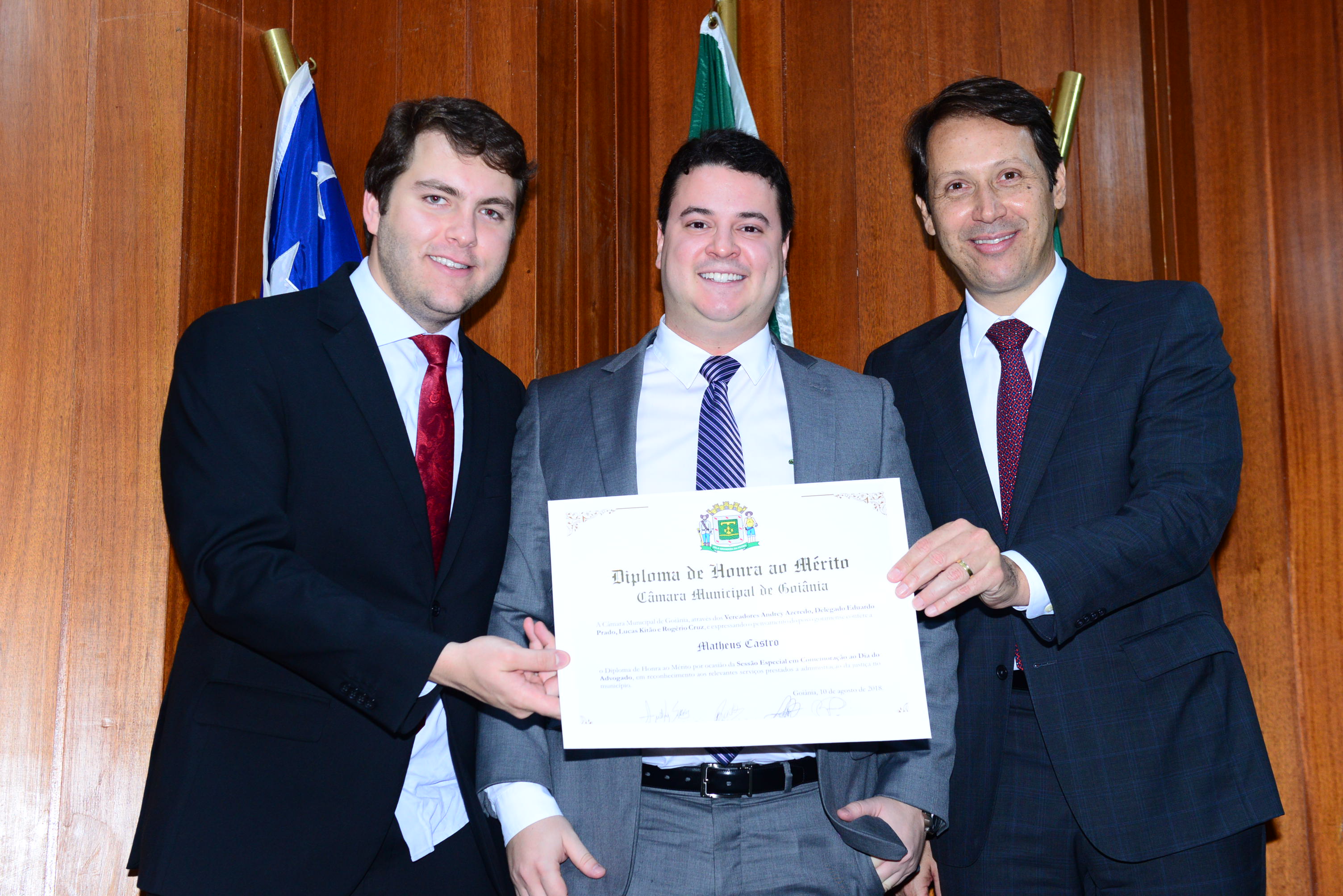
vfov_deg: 24.2
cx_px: 672
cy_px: 448
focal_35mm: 56
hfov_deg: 35.6
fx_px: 2090
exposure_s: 1/125
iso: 2000
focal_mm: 56
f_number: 5.6
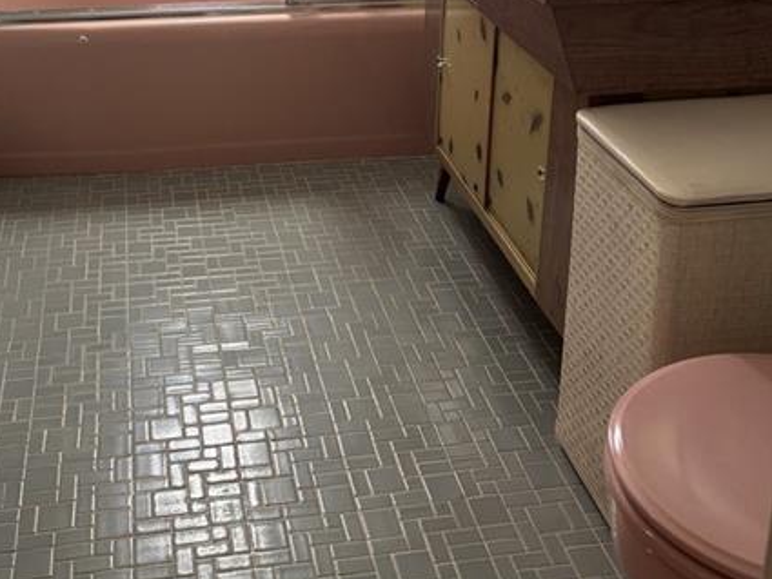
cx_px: 280
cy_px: -40
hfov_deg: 40.1
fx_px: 1048
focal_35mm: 47
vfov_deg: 28.4
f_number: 1.6
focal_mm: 5.96
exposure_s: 1/73
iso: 125
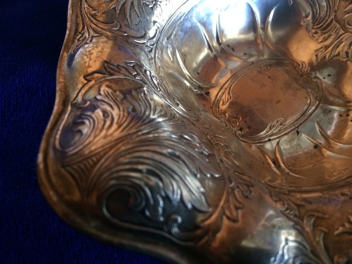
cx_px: 176
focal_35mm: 30
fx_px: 305
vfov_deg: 46.8
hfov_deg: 60.0
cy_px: 132
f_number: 2.2
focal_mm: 4.12
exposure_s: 1/15
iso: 320
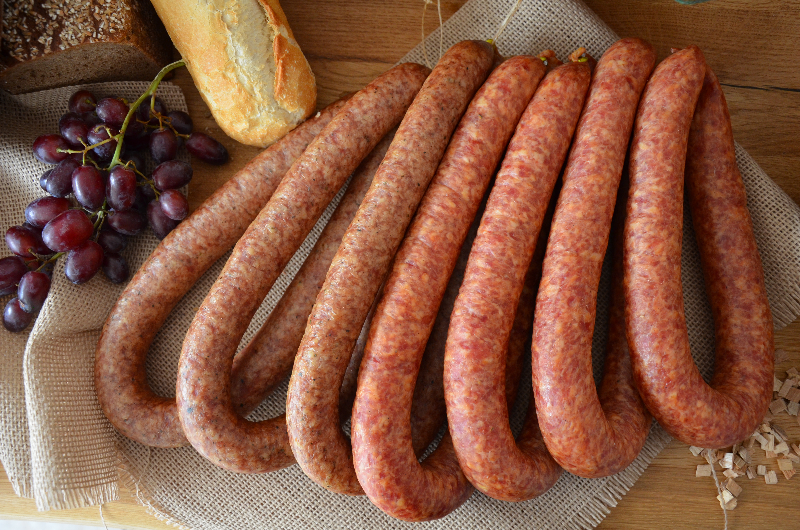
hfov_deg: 57.3
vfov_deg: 39.8
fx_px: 732
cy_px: 265
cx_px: 400
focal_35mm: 33
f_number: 4
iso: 800
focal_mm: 22
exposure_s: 1/60
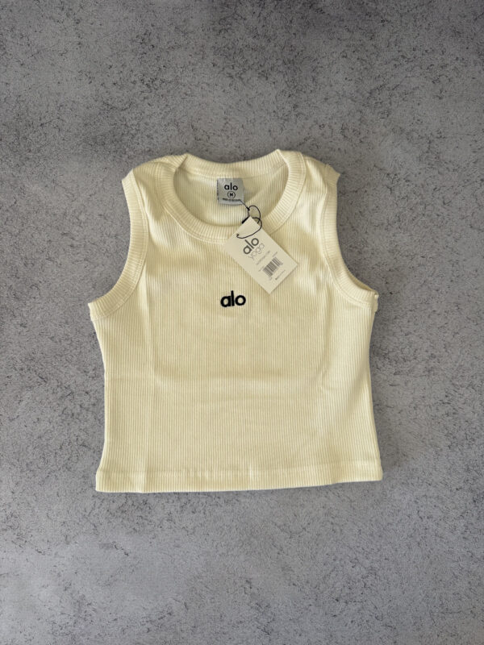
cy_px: 322
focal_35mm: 24
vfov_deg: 71.6
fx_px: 447
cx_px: 242
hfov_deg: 56.8
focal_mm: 6.76
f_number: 1.78
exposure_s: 1/121
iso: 160
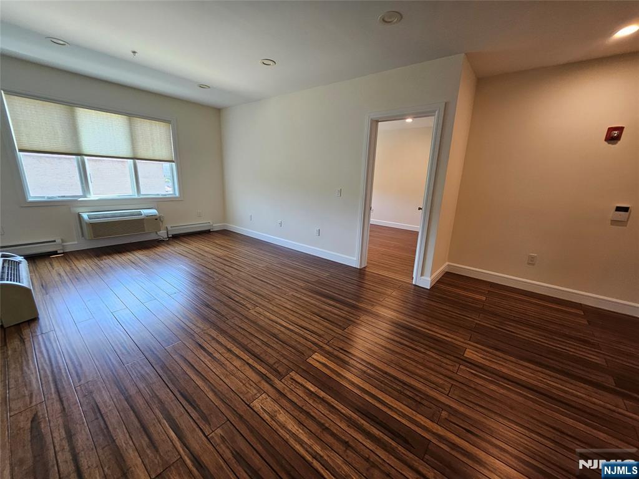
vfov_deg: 89.9
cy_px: 240
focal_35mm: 13
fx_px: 240
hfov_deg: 106.2
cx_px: 320
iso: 125
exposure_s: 1/60
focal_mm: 1.7
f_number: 2.2
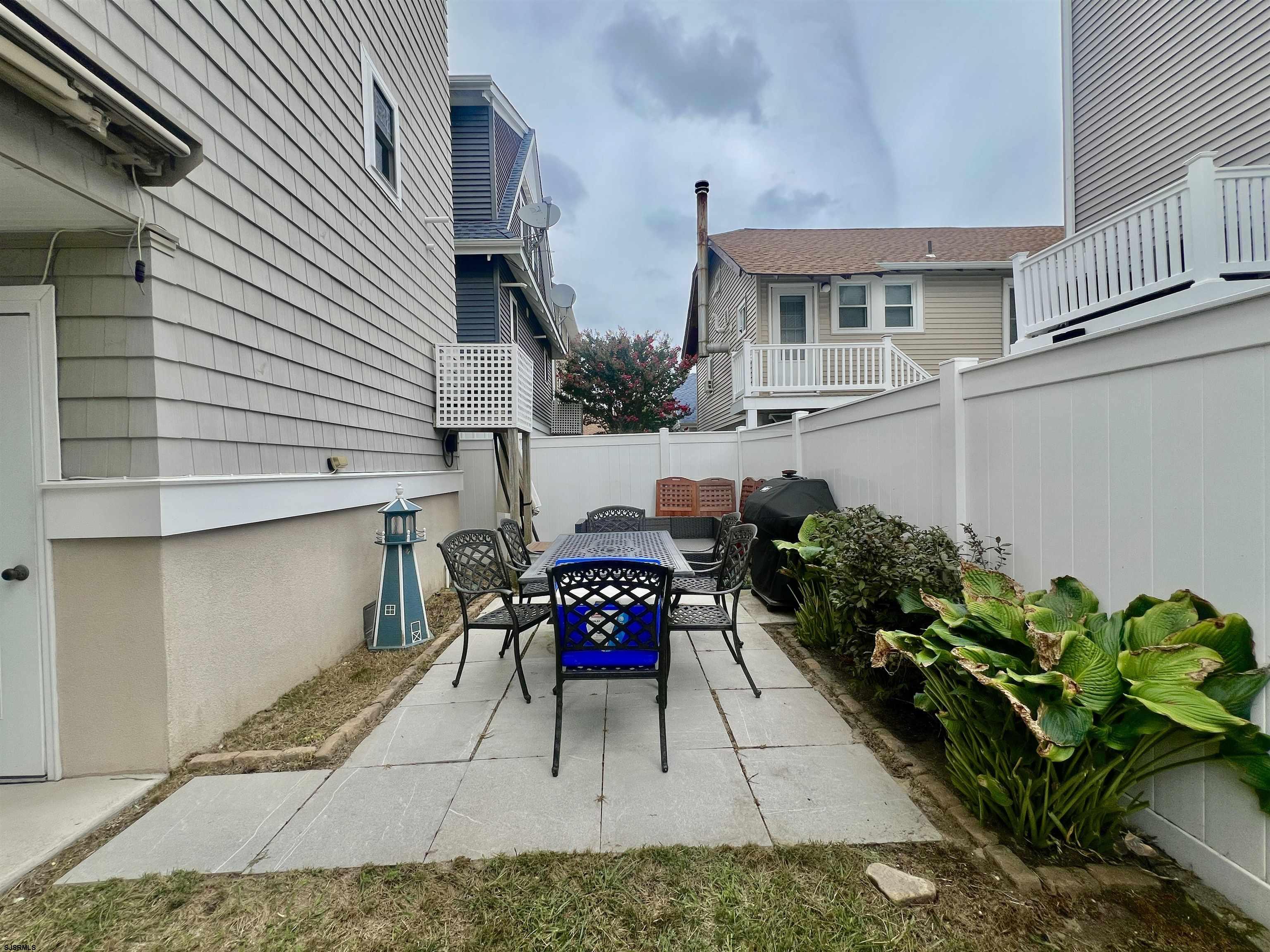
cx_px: 635
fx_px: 477
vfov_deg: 89.9
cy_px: 476
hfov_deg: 106.2
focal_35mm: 13
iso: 32
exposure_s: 1/1248
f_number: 1.8
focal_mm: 1.57
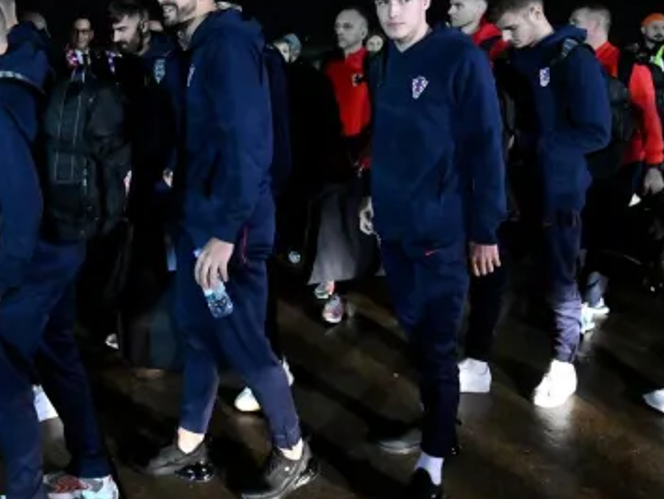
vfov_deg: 41.6
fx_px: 633
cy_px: 121
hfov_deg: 52.0
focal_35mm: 33
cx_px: 137
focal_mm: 16
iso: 20000
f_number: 4
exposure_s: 1/160
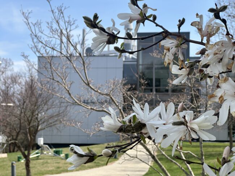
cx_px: 118
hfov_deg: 25.3
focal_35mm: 77
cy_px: 88
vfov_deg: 19.2
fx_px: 523
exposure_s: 1/423
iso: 32
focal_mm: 9
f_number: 2.8
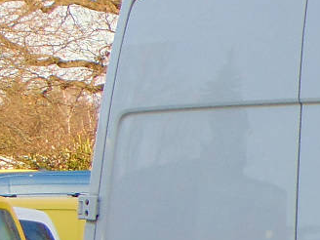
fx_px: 2256
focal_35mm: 244
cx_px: 629
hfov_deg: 7.8
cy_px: 316
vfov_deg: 6.0
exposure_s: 1/125
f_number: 3.5
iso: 80
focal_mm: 9
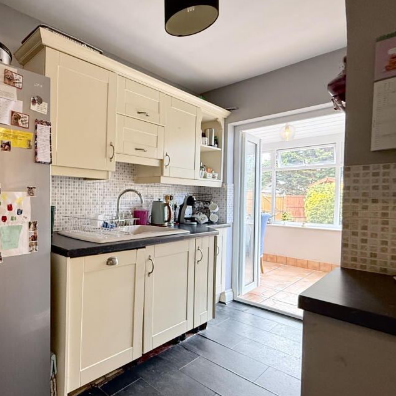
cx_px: 79
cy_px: 217
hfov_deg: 67.7
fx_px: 259
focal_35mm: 20
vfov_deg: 74.6
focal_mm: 2.22
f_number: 2.2
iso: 250
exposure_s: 1/50
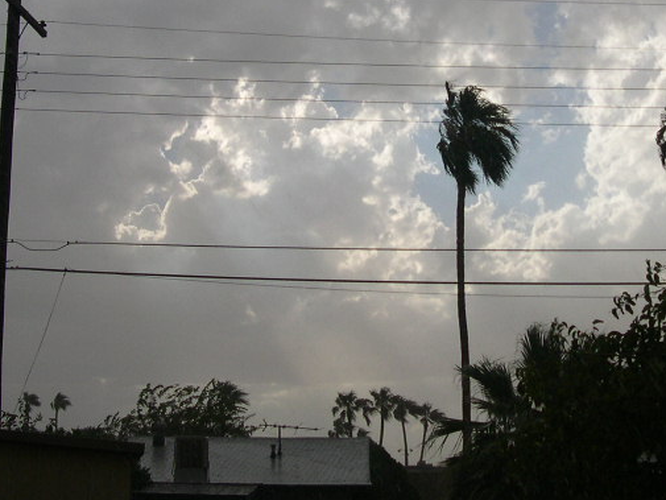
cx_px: 430
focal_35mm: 77
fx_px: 1482
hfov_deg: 25.2
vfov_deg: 19.0
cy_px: 100
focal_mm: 8
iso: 100
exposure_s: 1/319
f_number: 7.6
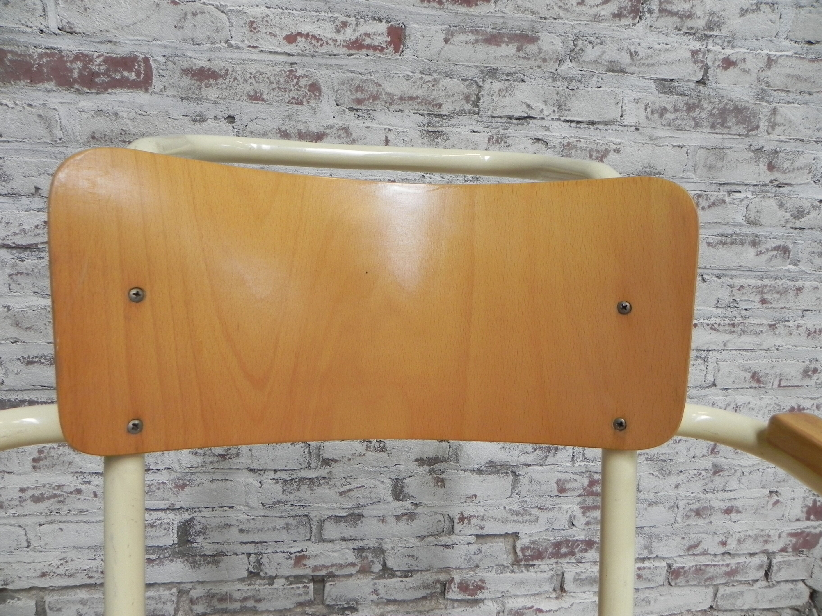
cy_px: 308
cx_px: 411
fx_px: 617
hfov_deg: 67.3
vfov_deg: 53.1
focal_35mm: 26
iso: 192
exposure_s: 1/30
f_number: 2.8
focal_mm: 4.6
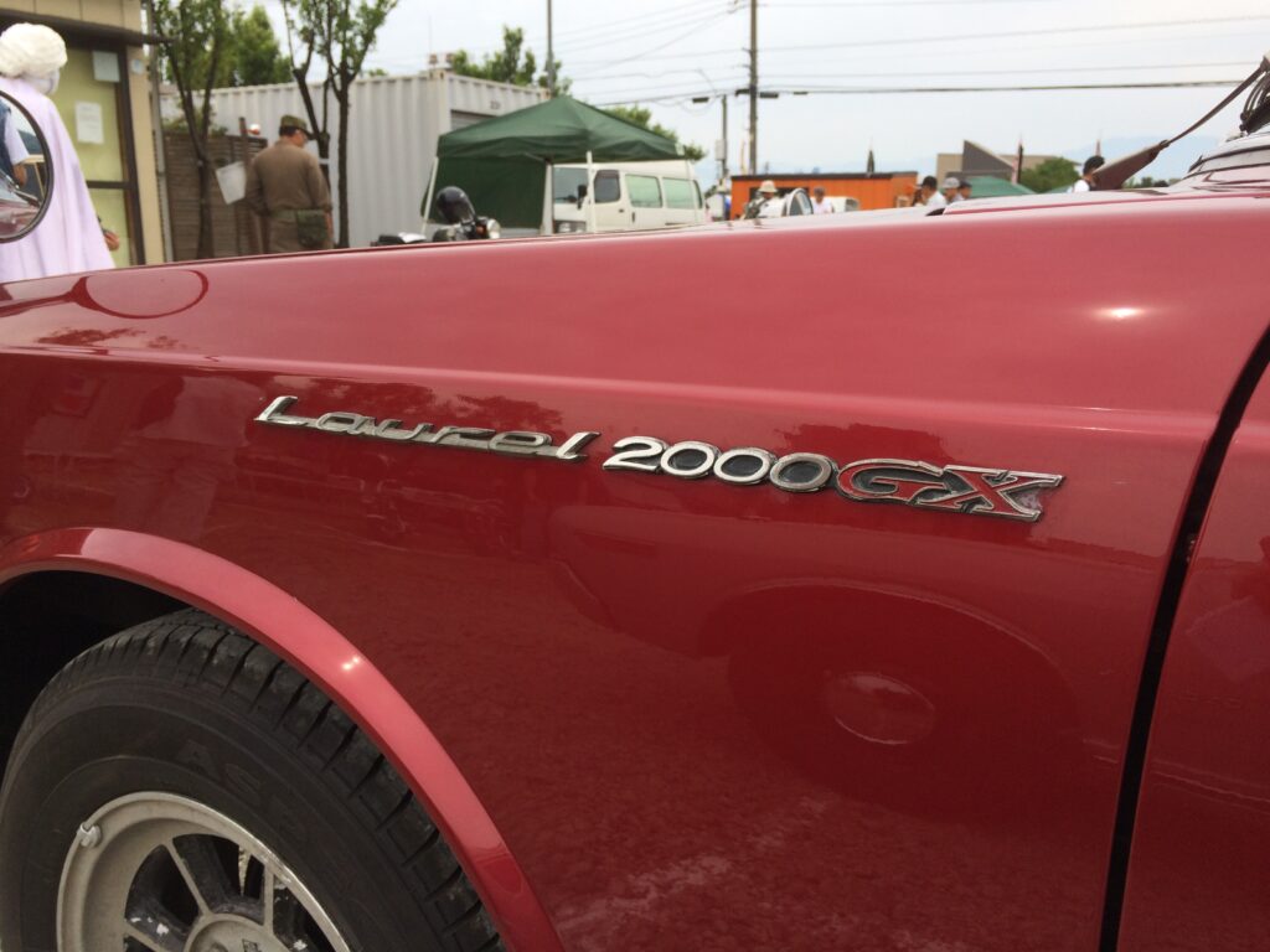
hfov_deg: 61.7
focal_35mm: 29
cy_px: 476
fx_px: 1064
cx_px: 635
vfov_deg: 48.2
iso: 32
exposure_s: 1/789
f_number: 2.2
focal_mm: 4.15
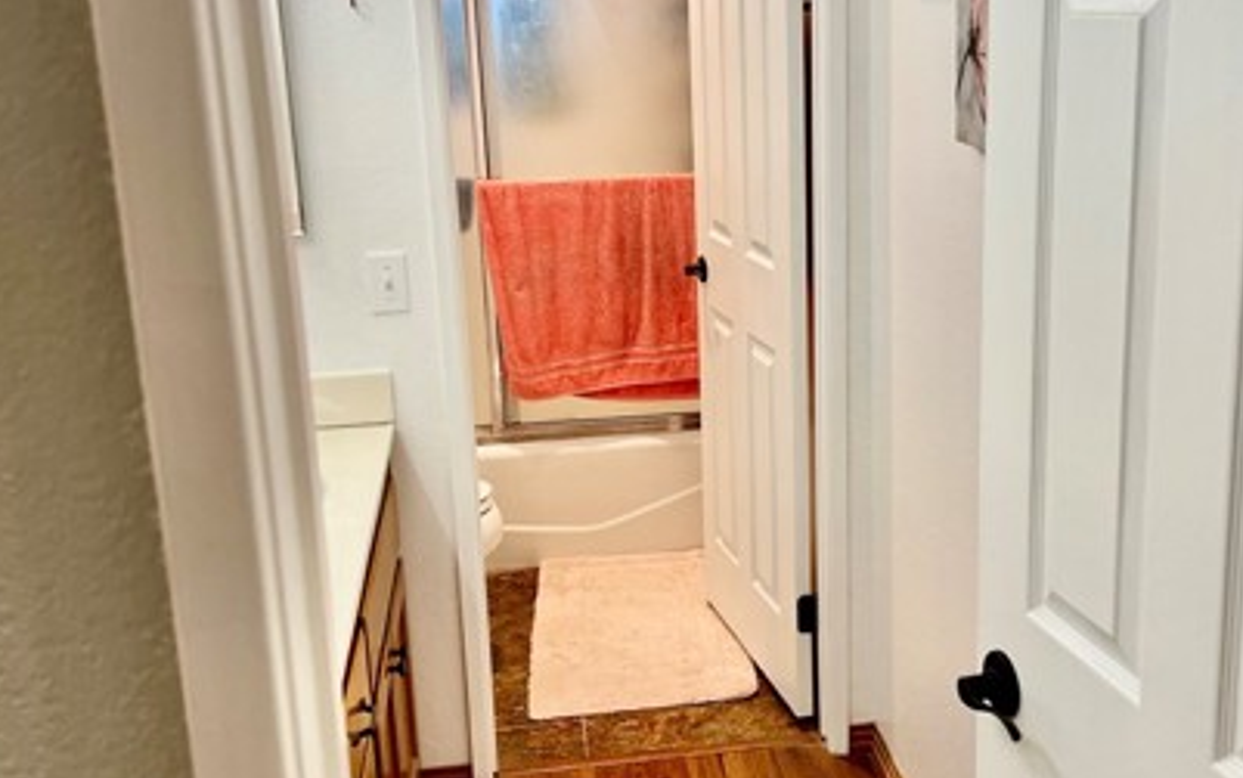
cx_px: 722
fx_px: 1491
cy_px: 344
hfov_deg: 45.1
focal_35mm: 44
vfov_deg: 29.2
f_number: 1.5
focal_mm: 5.7
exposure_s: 1/60
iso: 64
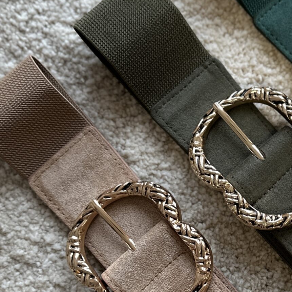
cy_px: 208
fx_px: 601
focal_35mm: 63
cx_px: 255
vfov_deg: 27.0
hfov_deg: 26.5
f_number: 1.78
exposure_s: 1/100
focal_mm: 6.86
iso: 160
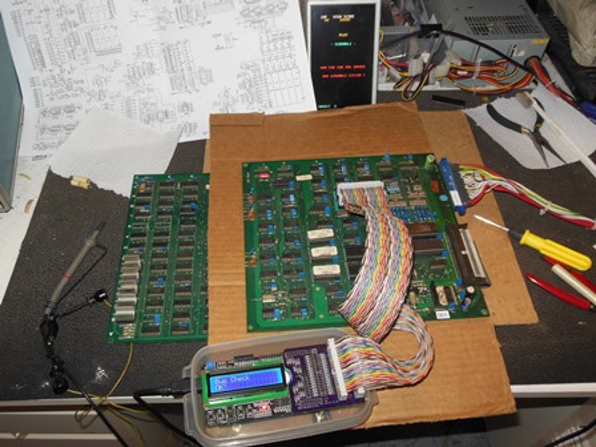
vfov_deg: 48.2
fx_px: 499
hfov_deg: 61.7
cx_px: 298
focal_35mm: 29
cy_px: 224
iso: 125
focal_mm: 5.2
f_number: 3.3
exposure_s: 1/25
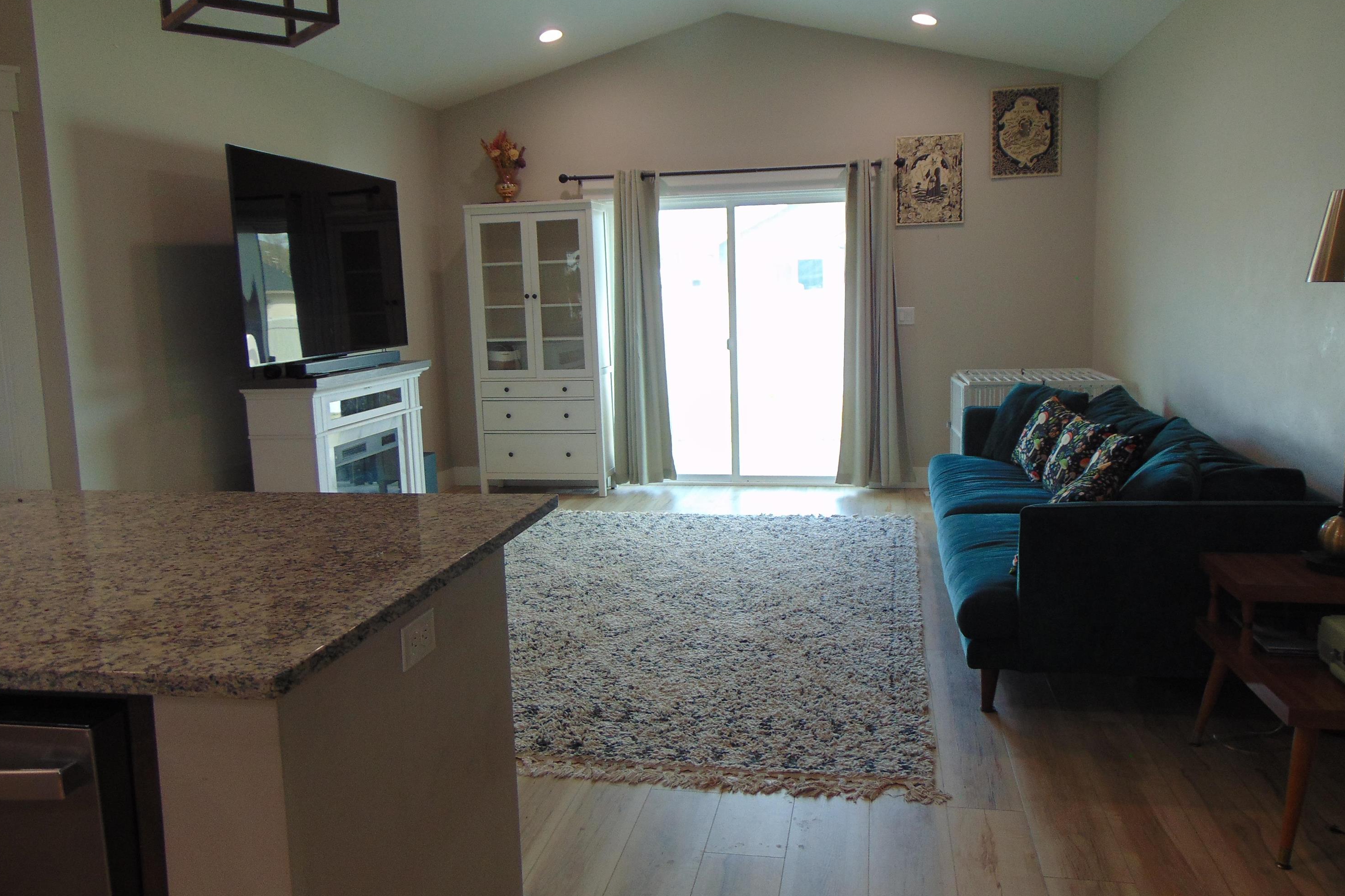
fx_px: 1009
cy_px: 430
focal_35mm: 27
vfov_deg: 47.9
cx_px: 685
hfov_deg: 67.4
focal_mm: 4.5
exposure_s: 1/50
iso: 80
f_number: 3
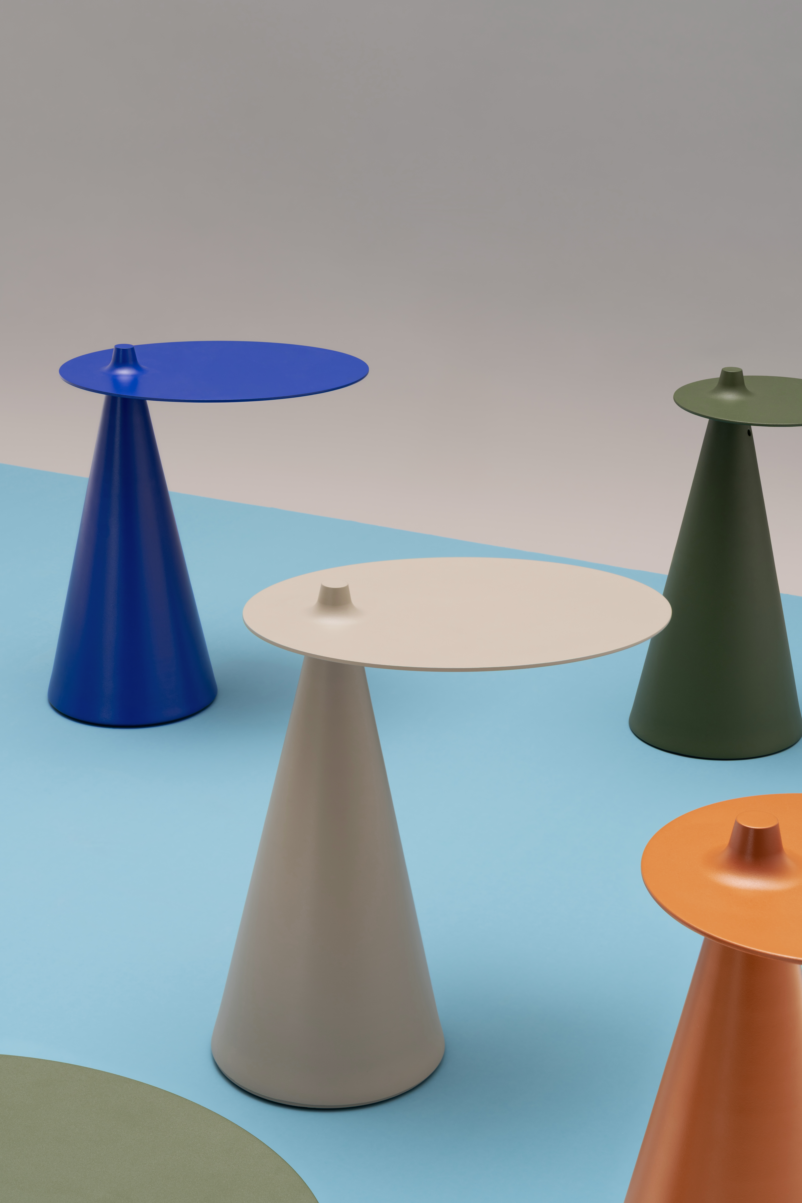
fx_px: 2306
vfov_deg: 29.2
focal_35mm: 69
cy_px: 602
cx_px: 401
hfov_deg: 19.7
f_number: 8
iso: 100
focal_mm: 69
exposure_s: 1/1.67
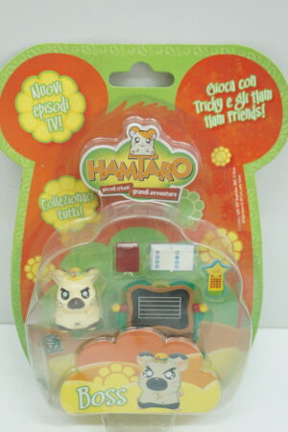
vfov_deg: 53.2
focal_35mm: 36
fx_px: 433
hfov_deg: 36.8
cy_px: 216
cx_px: 144
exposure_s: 1/60
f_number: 5.6
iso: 2500
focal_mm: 24
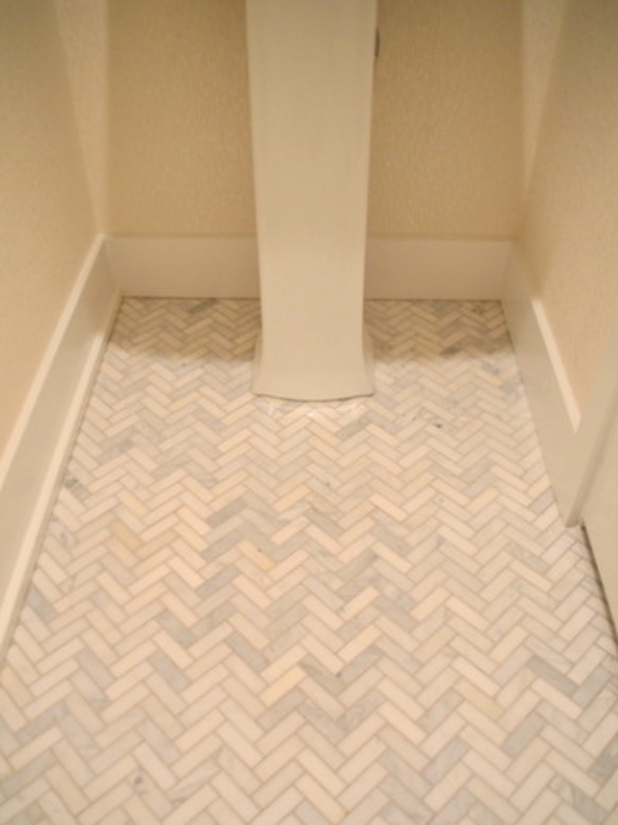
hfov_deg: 46.8
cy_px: 456
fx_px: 714
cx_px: 304
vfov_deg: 59.8
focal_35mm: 30
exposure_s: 1/30
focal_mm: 18
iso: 560
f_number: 3.5
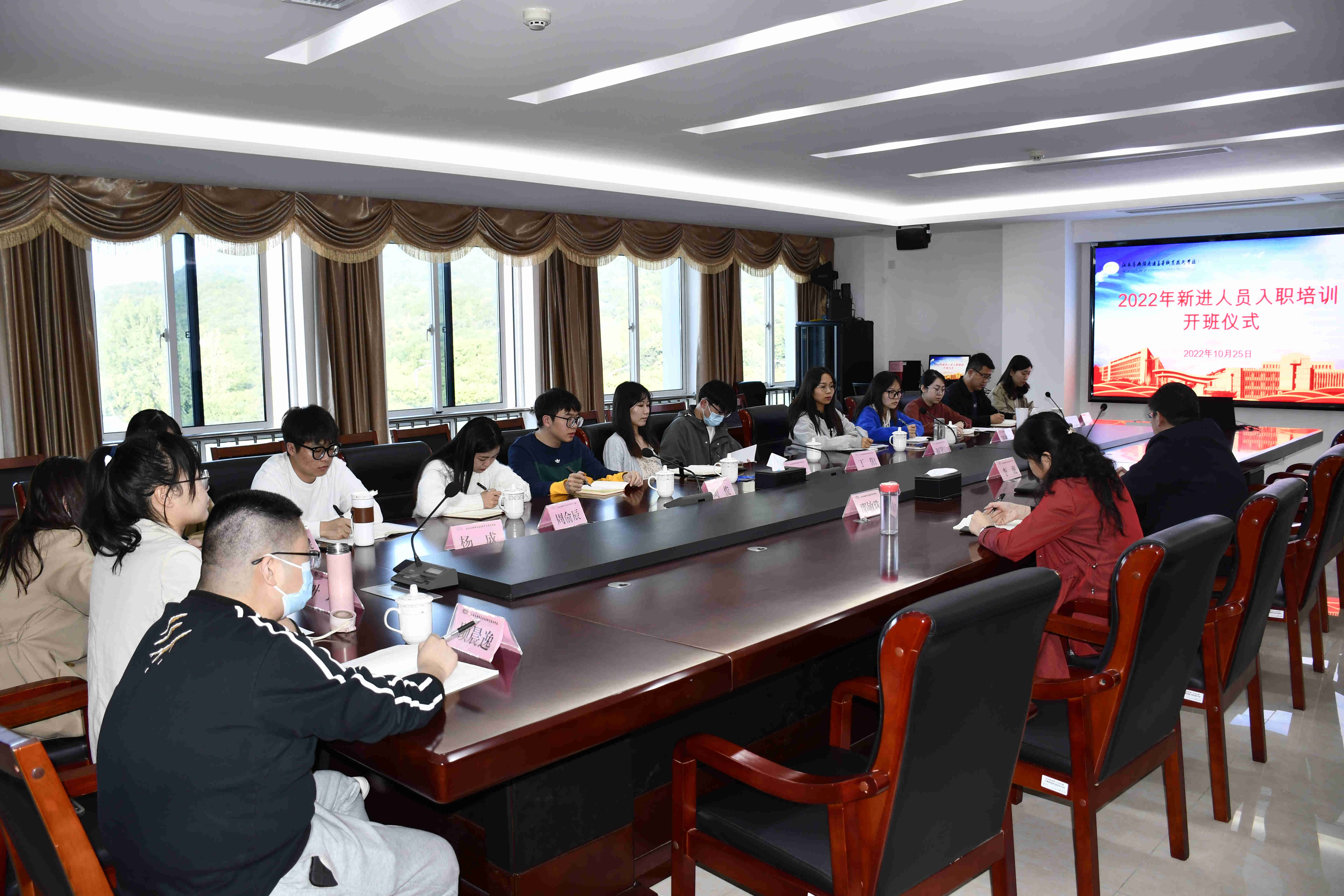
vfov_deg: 47.9
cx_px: 672
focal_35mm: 27
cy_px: 448
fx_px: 1008
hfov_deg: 67.4
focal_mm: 18
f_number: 3.5
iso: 400
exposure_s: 1/90
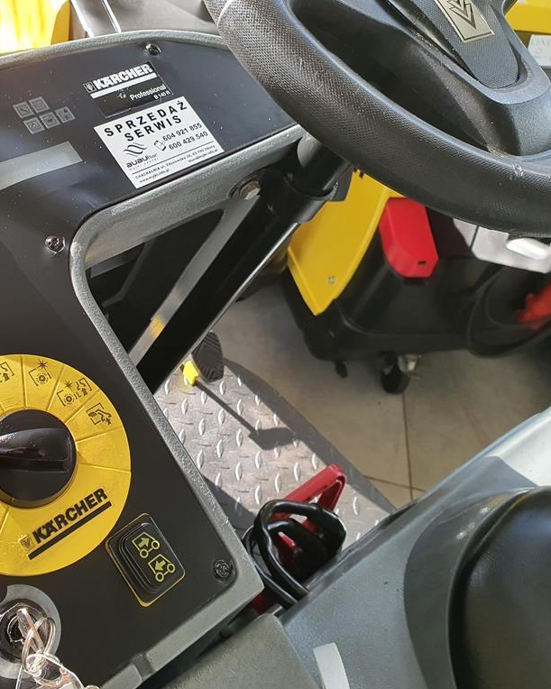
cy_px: 345
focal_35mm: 34
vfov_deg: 52.8
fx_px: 693
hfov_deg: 41.7
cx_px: 122
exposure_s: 1/100
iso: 100
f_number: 2.4
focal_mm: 4.3
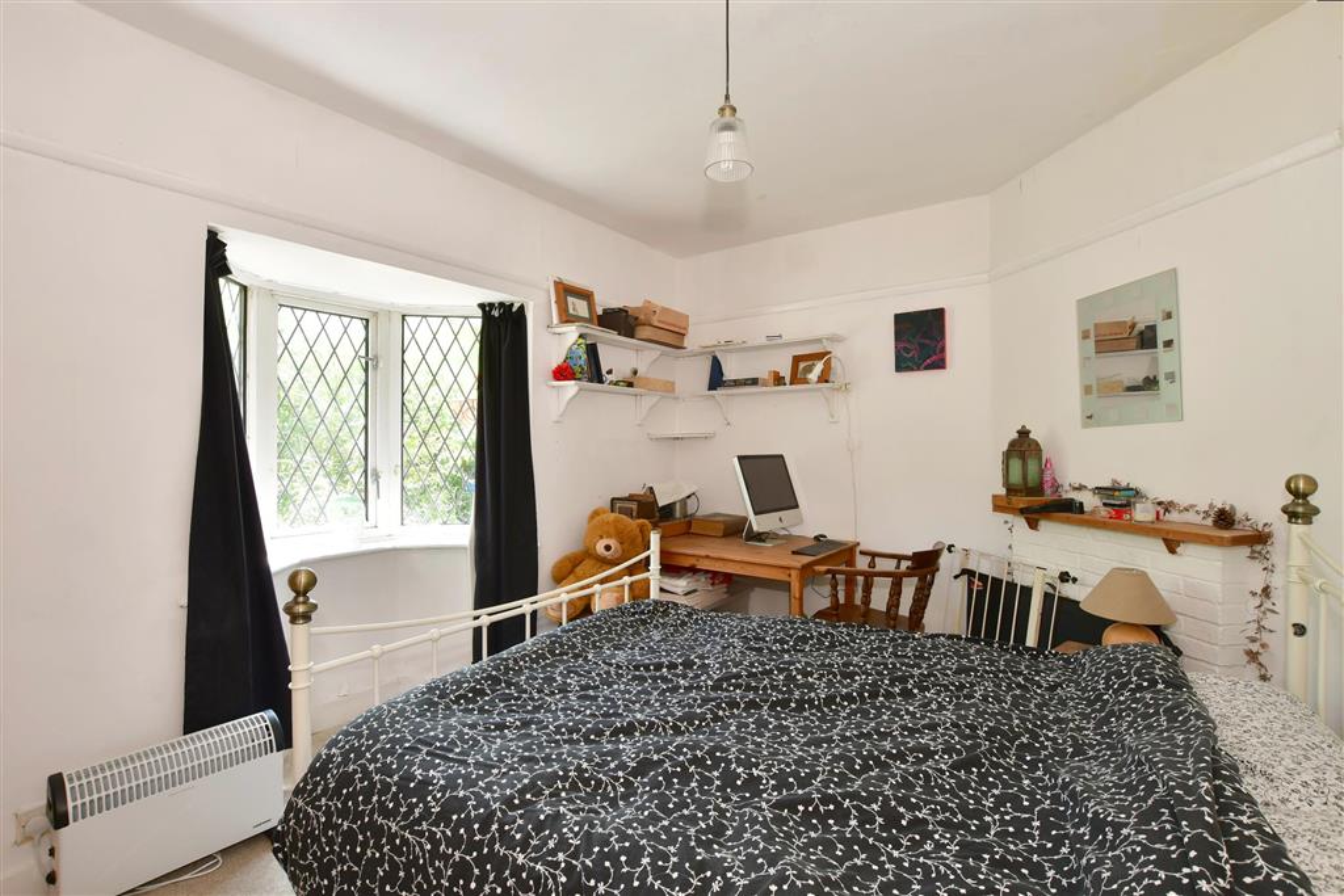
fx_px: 560
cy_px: 448
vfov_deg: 77.3
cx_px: 672
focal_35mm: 15
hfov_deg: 100.4
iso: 200
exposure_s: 1/25
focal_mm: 10
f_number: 8
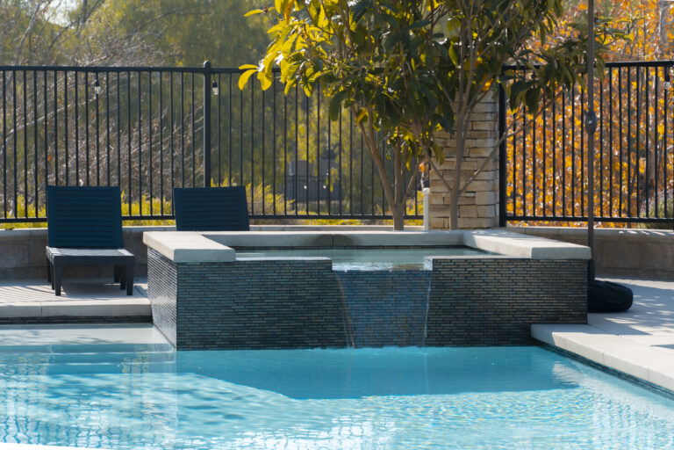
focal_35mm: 123
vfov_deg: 11.1
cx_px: 337
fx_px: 2303
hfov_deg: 16.7
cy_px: 225
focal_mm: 82
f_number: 5.6
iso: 100
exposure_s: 1/160
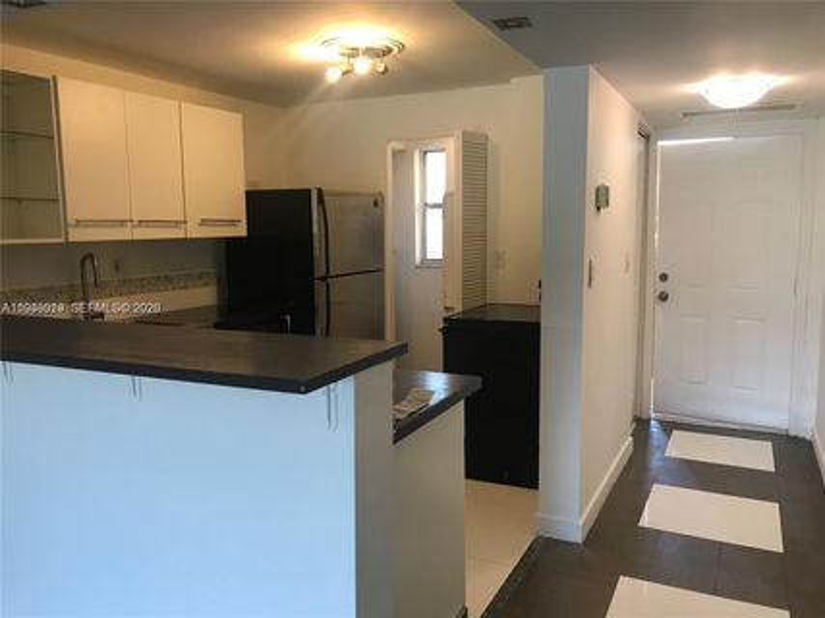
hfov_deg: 63.5
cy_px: 309
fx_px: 667
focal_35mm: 28
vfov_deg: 49.7
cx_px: 412
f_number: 1.8
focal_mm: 3.99
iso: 32
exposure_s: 1/30
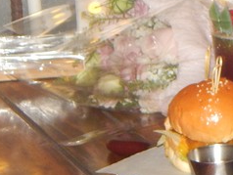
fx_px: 1671
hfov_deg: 7.8
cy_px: -12
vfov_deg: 6.0
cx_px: 374
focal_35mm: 248
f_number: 3.8
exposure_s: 1/30
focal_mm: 9.7
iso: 220
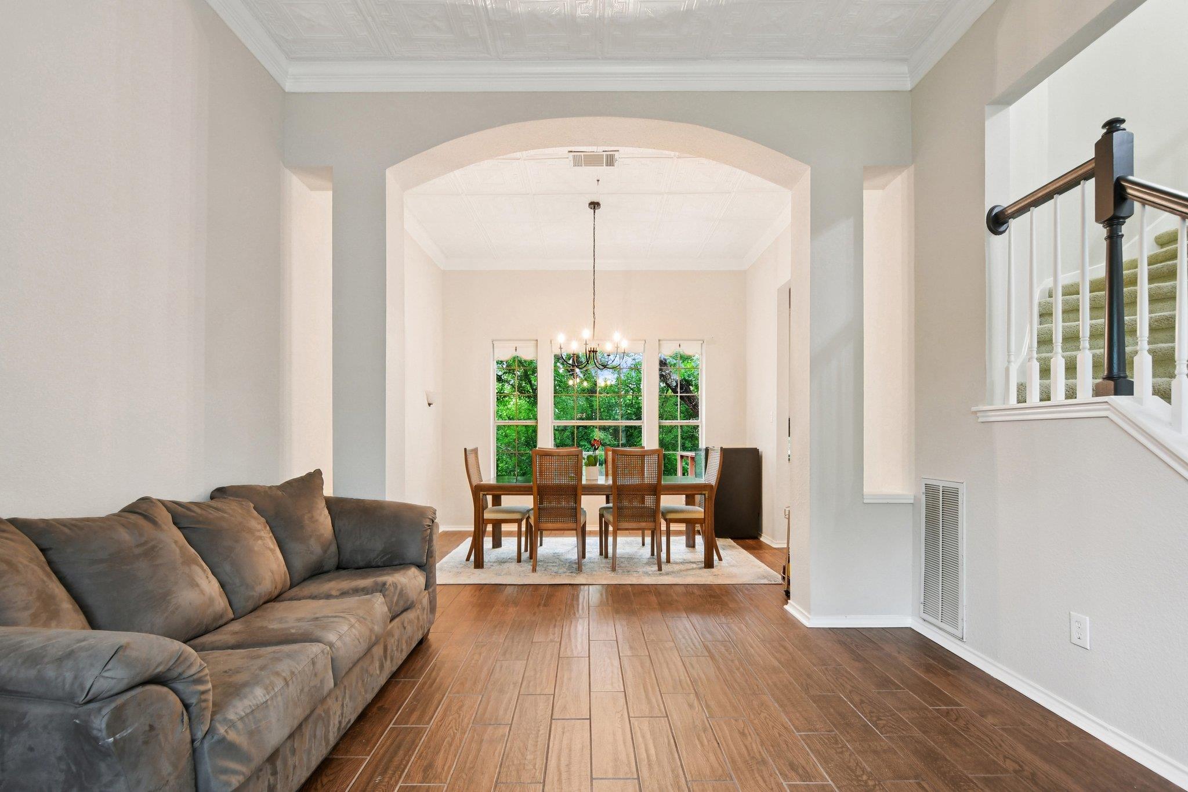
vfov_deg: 77.3
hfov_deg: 100.4
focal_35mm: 15
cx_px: 594
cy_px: 396
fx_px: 495
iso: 400
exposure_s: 1/4
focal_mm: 10
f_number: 8
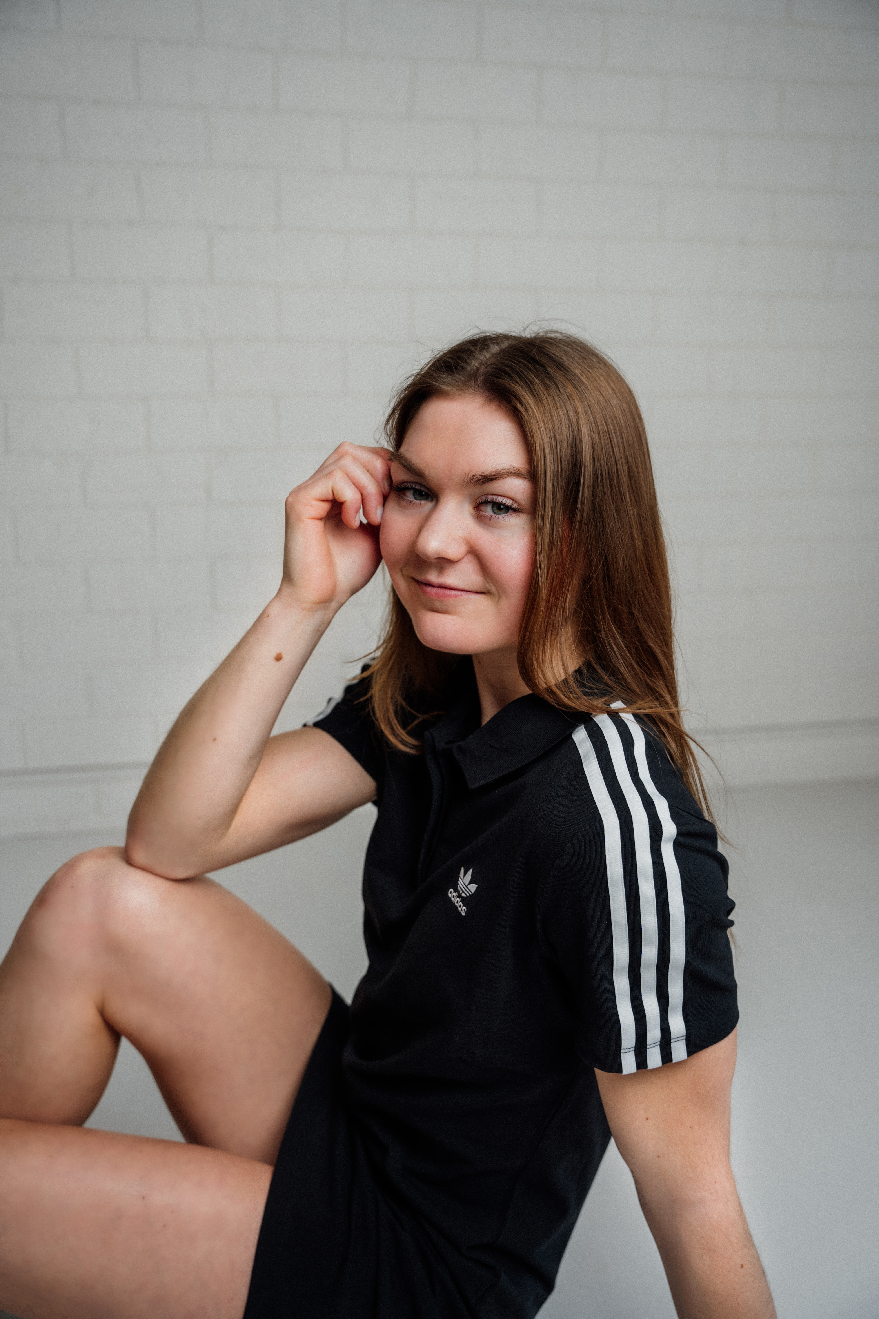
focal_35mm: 35
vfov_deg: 54.4
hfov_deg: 37.9
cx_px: 440
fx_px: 1282
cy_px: 660
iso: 250
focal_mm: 35
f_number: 3.5
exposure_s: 1/160
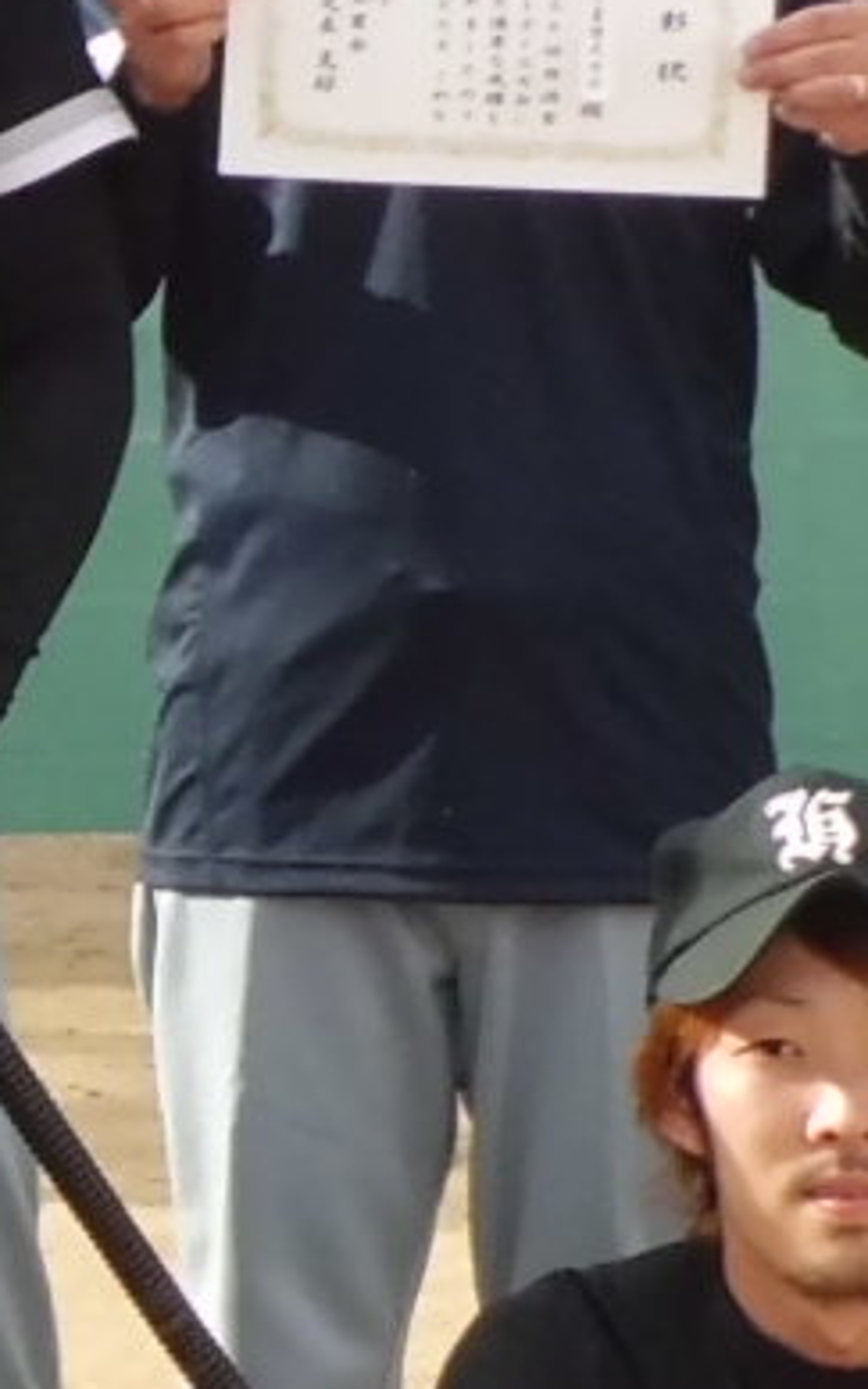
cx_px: -304
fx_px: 9920
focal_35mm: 262
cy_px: 550
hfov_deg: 5.0
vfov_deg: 8.0
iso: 100
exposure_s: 1/400
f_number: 3.4
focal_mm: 8.3
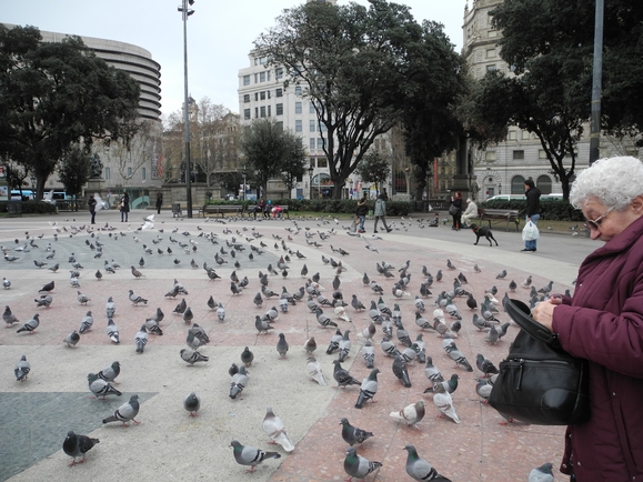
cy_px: 238
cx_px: 328
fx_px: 539
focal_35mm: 29
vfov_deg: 48.2
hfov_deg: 61.7
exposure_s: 1/500
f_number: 2.8
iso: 100
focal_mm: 6
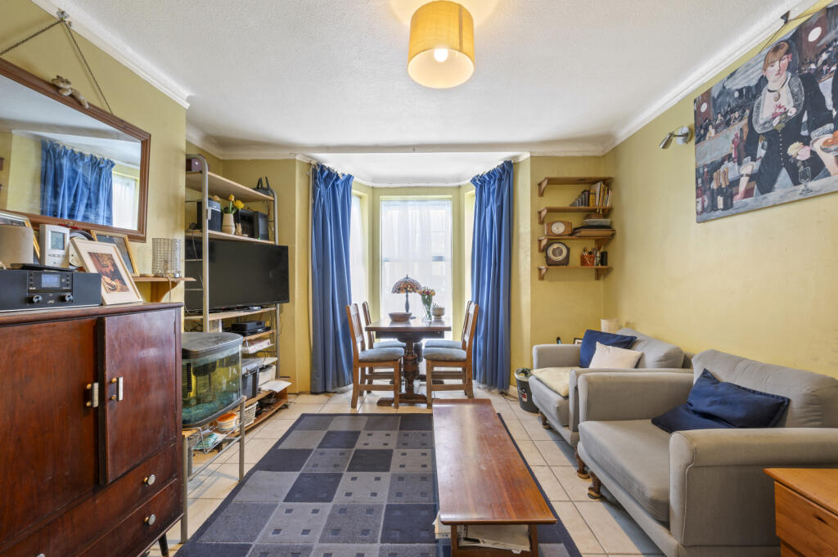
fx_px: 326
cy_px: 278
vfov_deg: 81.1
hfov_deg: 104.3
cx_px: 419
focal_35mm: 14
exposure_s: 8
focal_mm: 14
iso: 200
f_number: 16
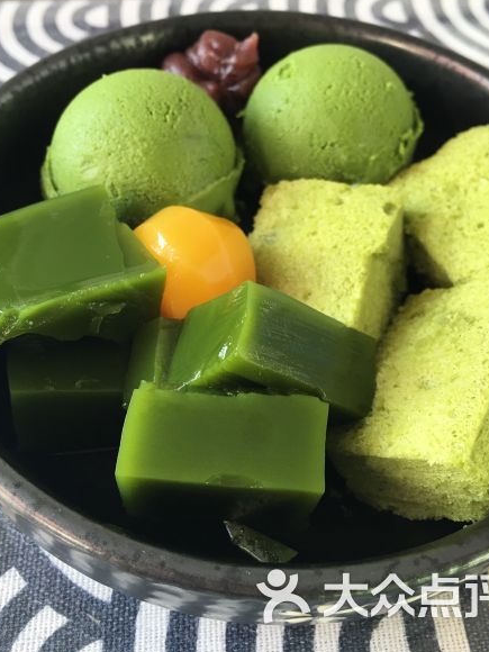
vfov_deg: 52.3
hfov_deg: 40.7
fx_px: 659
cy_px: 261
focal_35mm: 35
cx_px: 243
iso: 32
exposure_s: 1/33
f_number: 2.2
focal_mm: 4.15
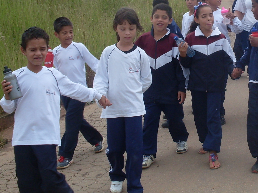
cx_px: 256
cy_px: 21
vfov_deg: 18.6
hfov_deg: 24.0
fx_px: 581
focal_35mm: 78
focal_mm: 6.3
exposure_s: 1/125
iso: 80
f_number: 8.4
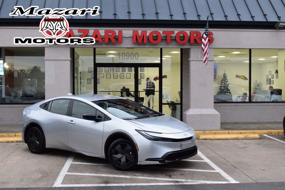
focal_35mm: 48
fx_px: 380
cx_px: 142
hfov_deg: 41.1
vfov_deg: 28.1
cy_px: 95
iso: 400
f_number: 7.1
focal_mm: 32
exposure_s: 1/40
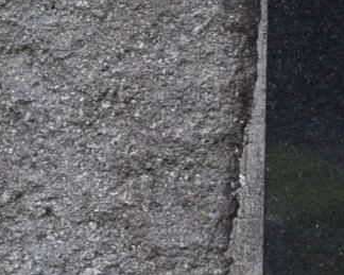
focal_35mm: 234
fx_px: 2382
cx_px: 719
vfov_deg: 6.6
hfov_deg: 7.9
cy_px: -1
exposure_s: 1/250
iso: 400
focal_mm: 18
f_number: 8
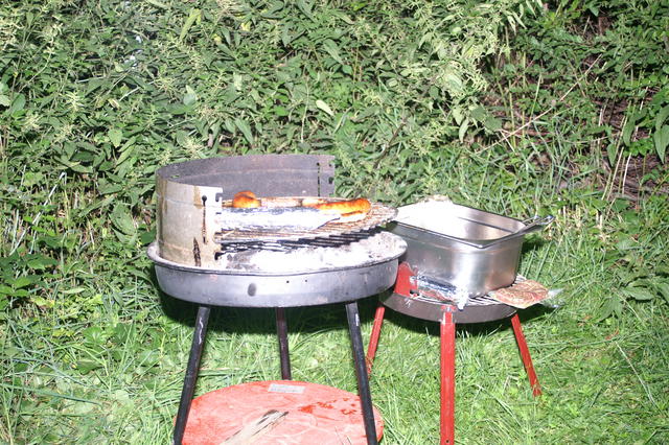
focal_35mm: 75
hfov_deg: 27.0
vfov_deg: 18.2
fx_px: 1393
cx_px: 334
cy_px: 222
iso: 200
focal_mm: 50
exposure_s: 1/60
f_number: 5.6
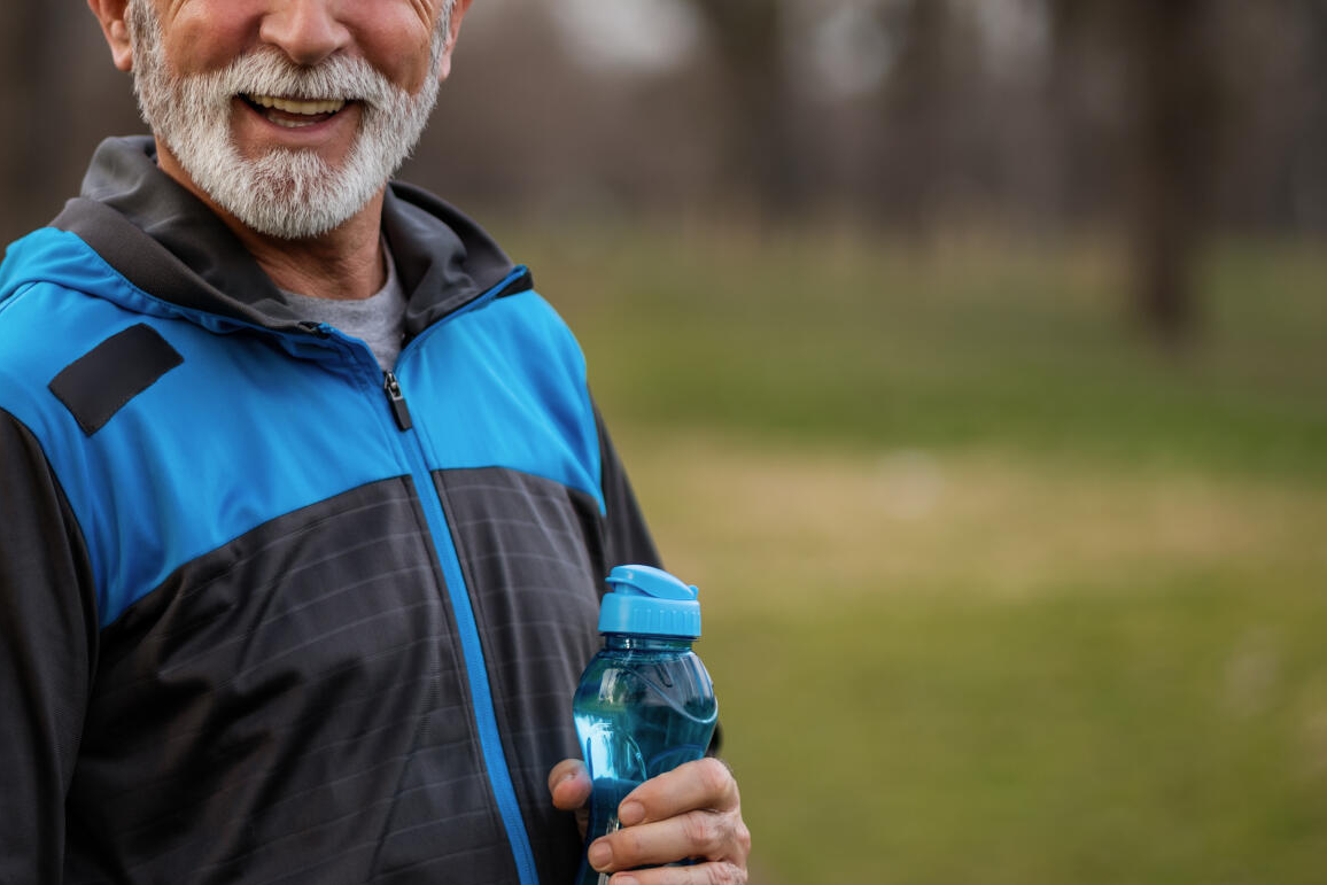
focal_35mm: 147
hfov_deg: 13.9
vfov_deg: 9.3
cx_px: 504
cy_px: 370
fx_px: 5419
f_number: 2
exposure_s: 1/500
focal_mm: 85
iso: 100
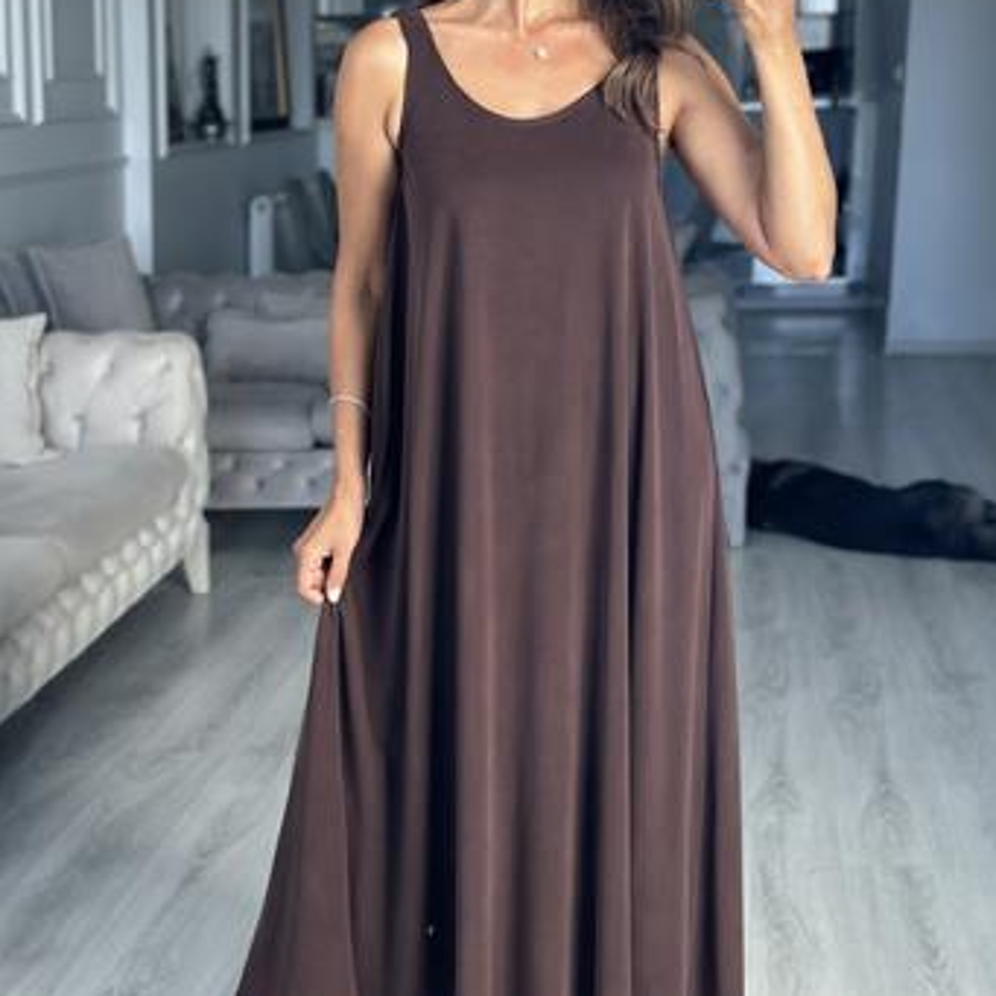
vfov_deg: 27.3
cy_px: 421
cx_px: 505
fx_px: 2051
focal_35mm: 63
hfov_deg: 27.3
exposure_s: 1/123
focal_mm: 6.86
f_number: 1.78
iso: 100
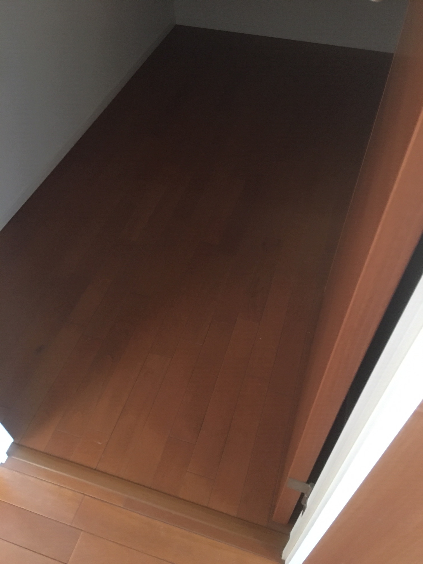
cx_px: 212
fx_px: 472
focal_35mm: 29
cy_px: 282
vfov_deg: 61.7
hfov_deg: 48.2
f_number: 2.2
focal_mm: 4.15
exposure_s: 1/4
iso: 100
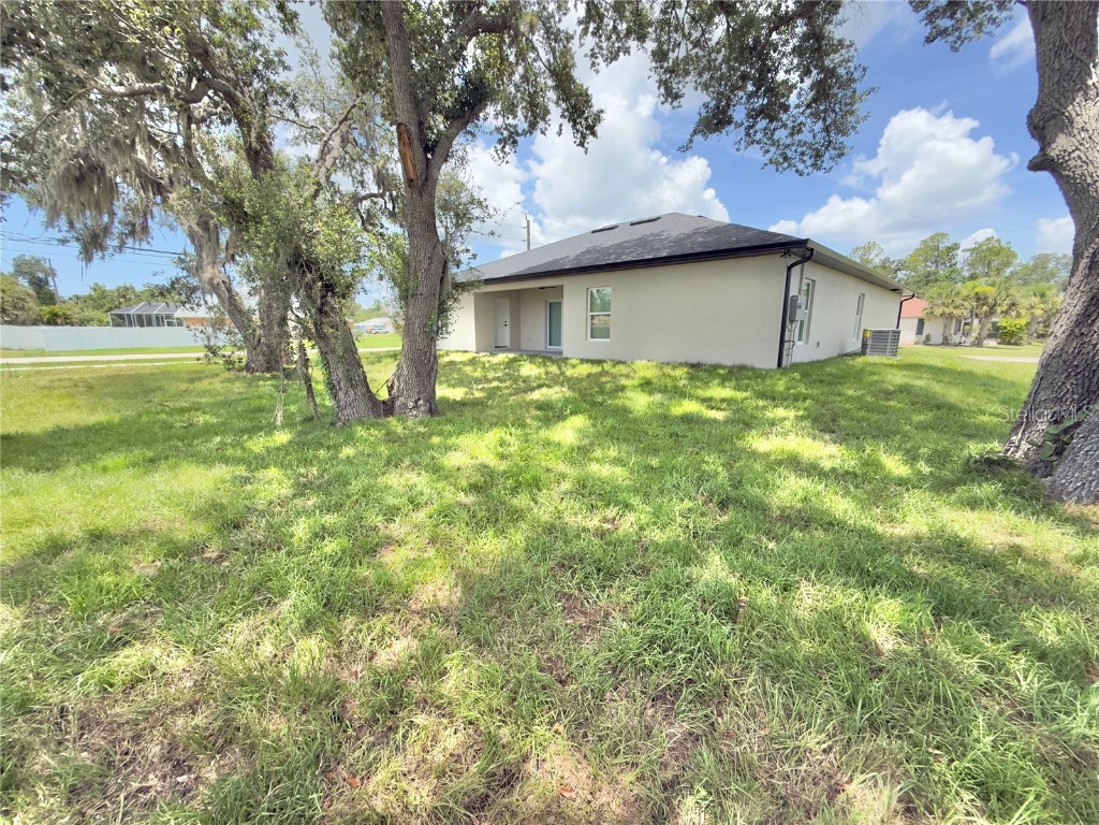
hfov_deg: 102.1
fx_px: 444
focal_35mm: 14
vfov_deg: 85.7
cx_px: 550
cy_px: 412
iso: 64
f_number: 2.2
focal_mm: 2.22
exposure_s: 1/554
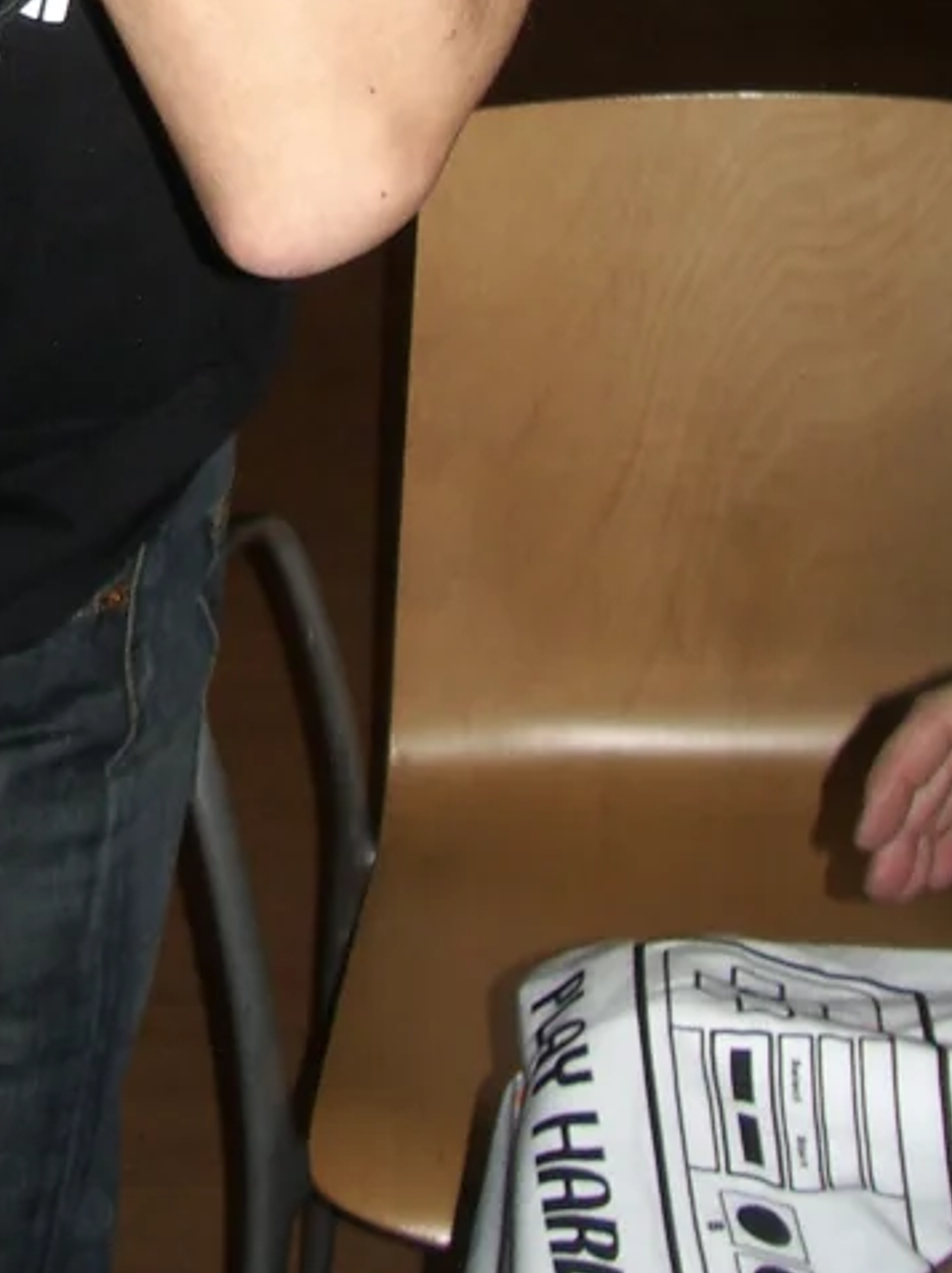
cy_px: -366
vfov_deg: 19.3
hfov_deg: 15.2
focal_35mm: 94
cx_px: -141
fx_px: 3452
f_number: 2.6
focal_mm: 5.8
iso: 100
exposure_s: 1/40
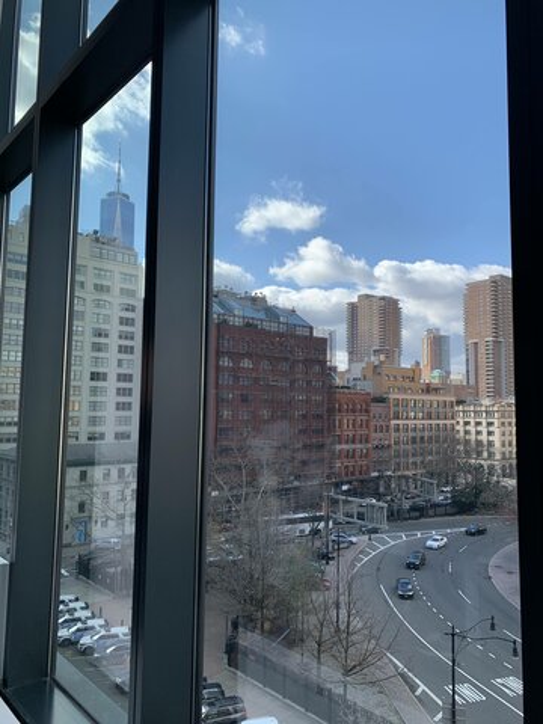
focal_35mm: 26
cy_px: 362
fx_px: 544
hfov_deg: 53.1
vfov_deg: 67.3
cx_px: 272
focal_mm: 4.25
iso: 25
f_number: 1.8
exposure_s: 1/1021
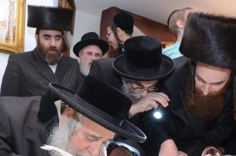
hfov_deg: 48.4
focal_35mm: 40
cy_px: 114
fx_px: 260
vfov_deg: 32.9
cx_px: 91
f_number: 4.5
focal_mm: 17
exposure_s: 1/125
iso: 1000
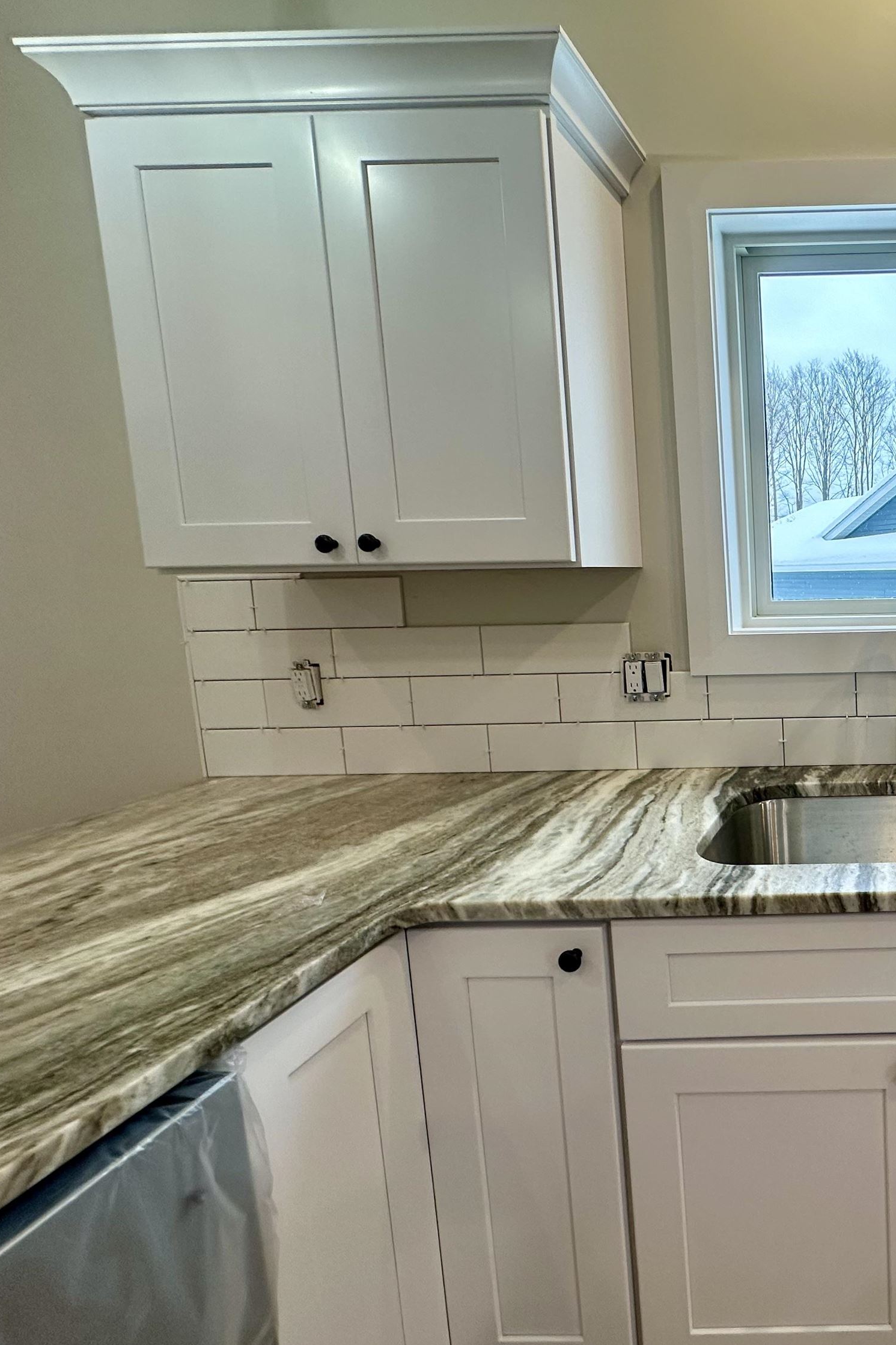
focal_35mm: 20
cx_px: 917
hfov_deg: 49.2
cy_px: 660
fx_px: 747
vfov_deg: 84.0
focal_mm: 2.22
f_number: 2.2
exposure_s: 1/120
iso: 100
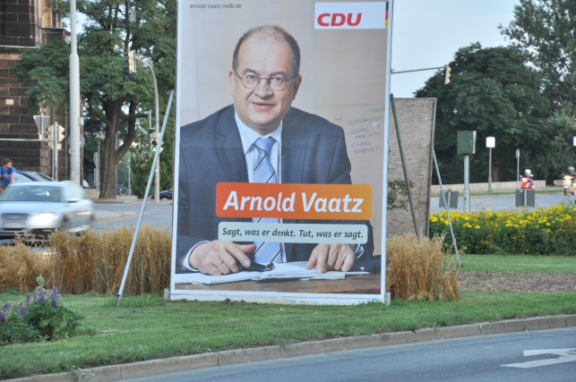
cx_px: 288
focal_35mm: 165
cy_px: 191
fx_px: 2637
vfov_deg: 8.3
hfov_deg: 12.5
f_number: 6
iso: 400
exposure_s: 1/25
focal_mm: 110
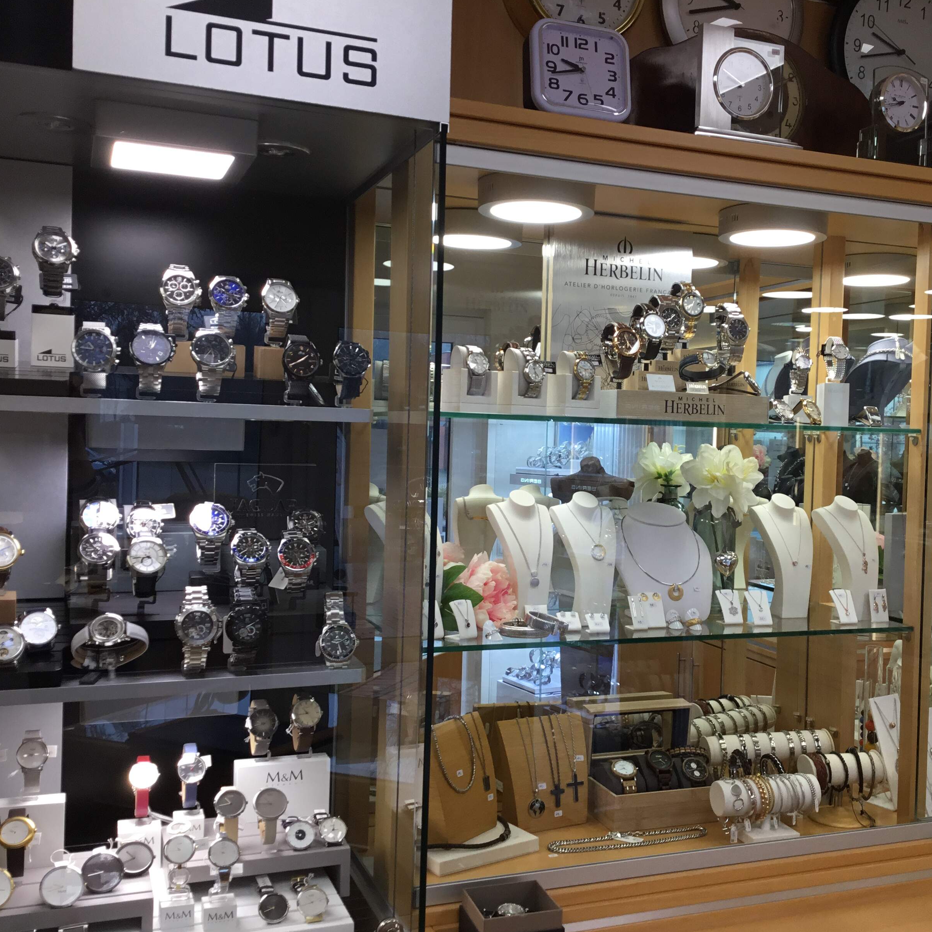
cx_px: 571
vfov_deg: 44.9
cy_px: 469
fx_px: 1127
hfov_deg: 44.6
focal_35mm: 37
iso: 32
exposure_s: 1/50
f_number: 2.4
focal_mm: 3.3
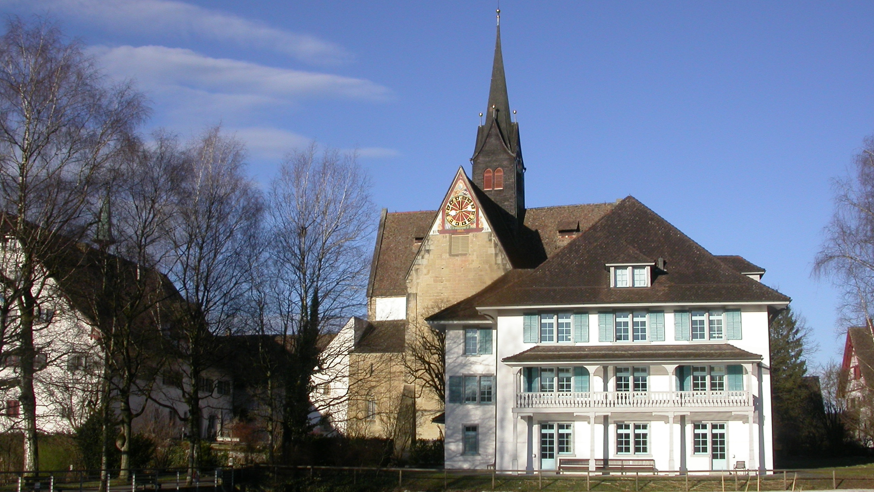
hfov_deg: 48.4
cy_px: 260
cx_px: 441
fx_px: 973
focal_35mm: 42
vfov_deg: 28.3
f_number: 7.5
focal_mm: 7.85
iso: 100
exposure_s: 1/334
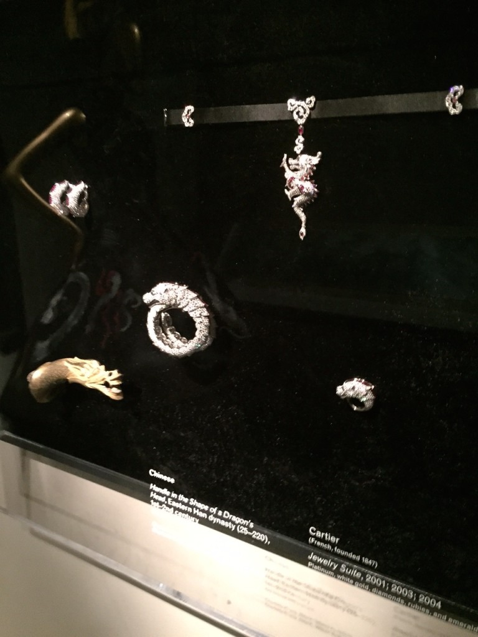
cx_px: 239
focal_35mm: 29
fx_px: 534
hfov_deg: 48.2
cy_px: 318
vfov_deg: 61.7
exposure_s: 1/15
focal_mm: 4.15
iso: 1000
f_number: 2.2
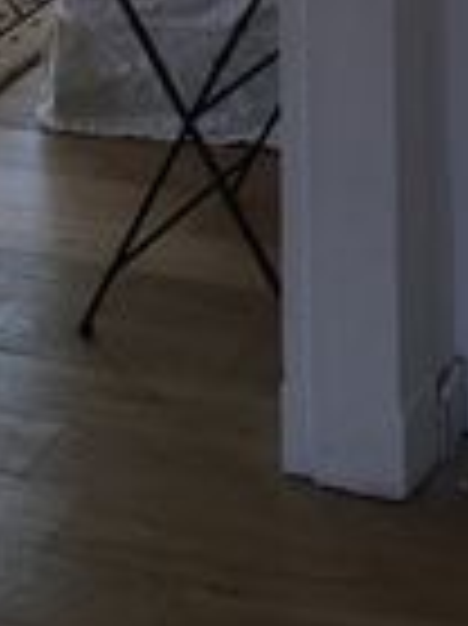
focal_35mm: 125
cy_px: -671
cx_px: 459
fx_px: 2257
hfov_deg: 11.7
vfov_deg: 13.3
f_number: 2.2
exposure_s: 1/100
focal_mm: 4.15
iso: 25
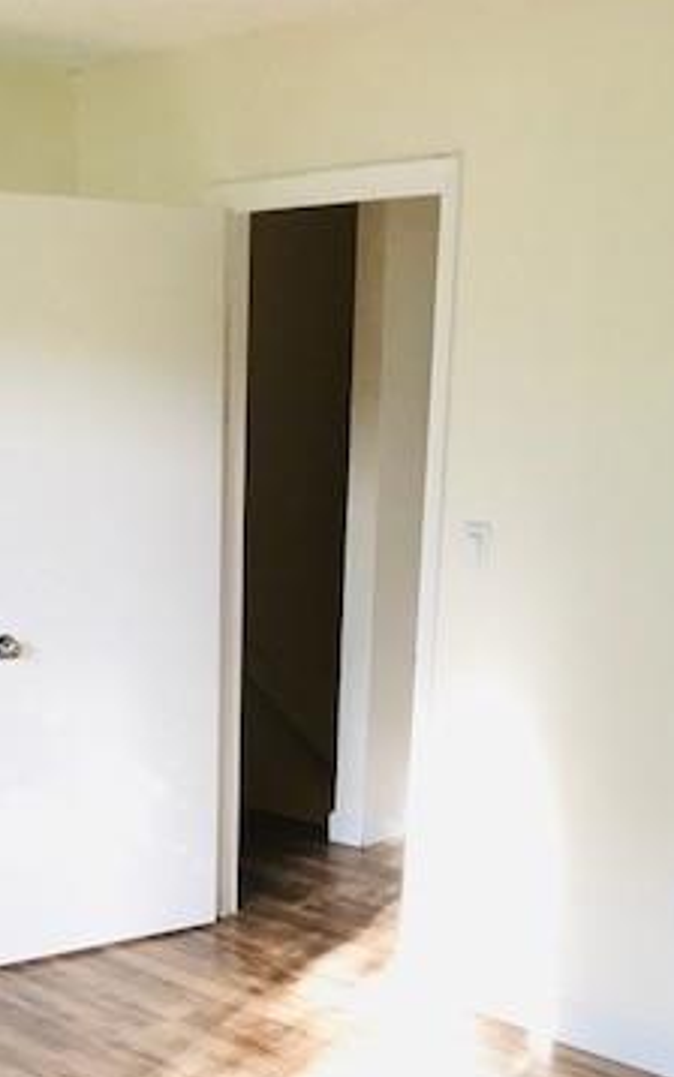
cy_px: 906
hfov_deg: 24.2
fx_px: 1556
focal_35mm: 53
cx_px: 187
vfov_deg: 36.5
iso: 32
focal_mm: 3.99
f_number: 1.8
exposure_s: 1/30
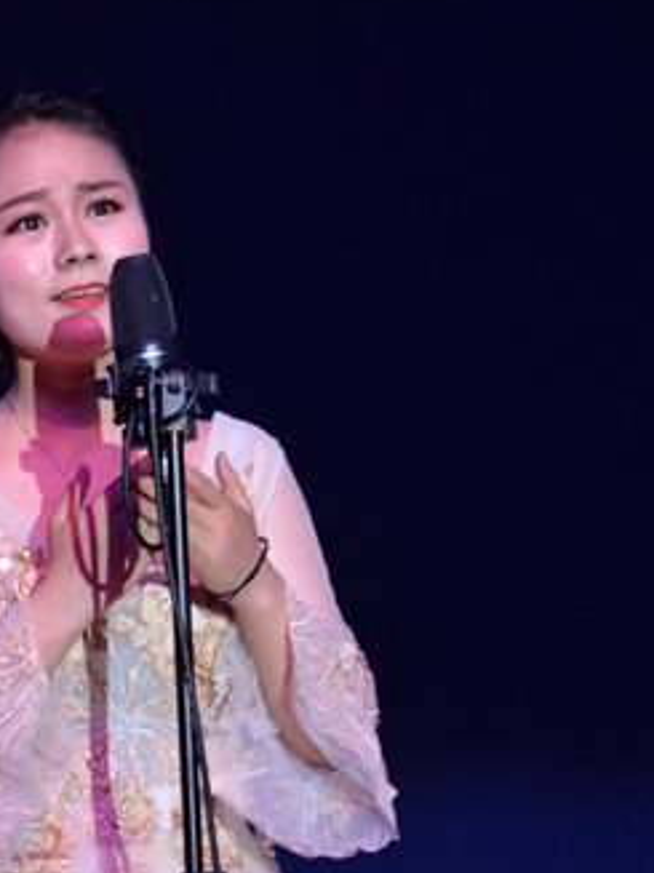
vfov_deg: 6.0
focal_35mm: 331
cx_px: 52
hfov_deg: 4.5
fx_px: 8344
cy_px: 926
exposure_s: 1/80
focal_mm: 125
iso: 1000
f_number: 5.6
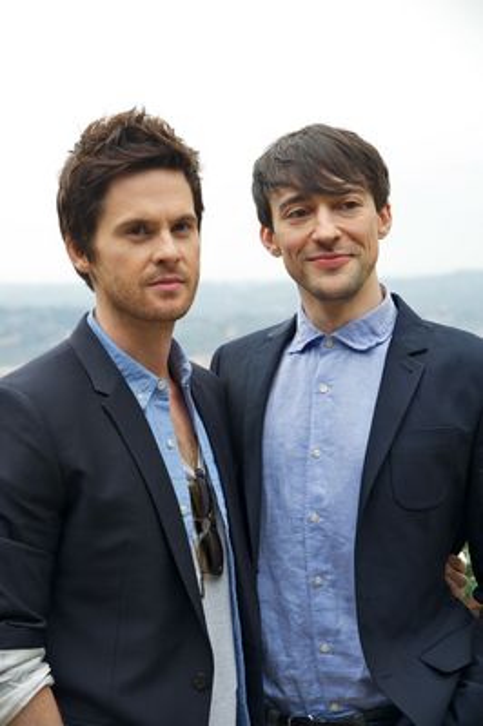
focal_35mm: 98
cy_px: 363
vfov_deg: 20.8
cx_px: 242
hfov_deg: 13.9
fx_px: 1976
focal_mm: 98
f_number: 8
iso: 320
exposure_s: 1/80
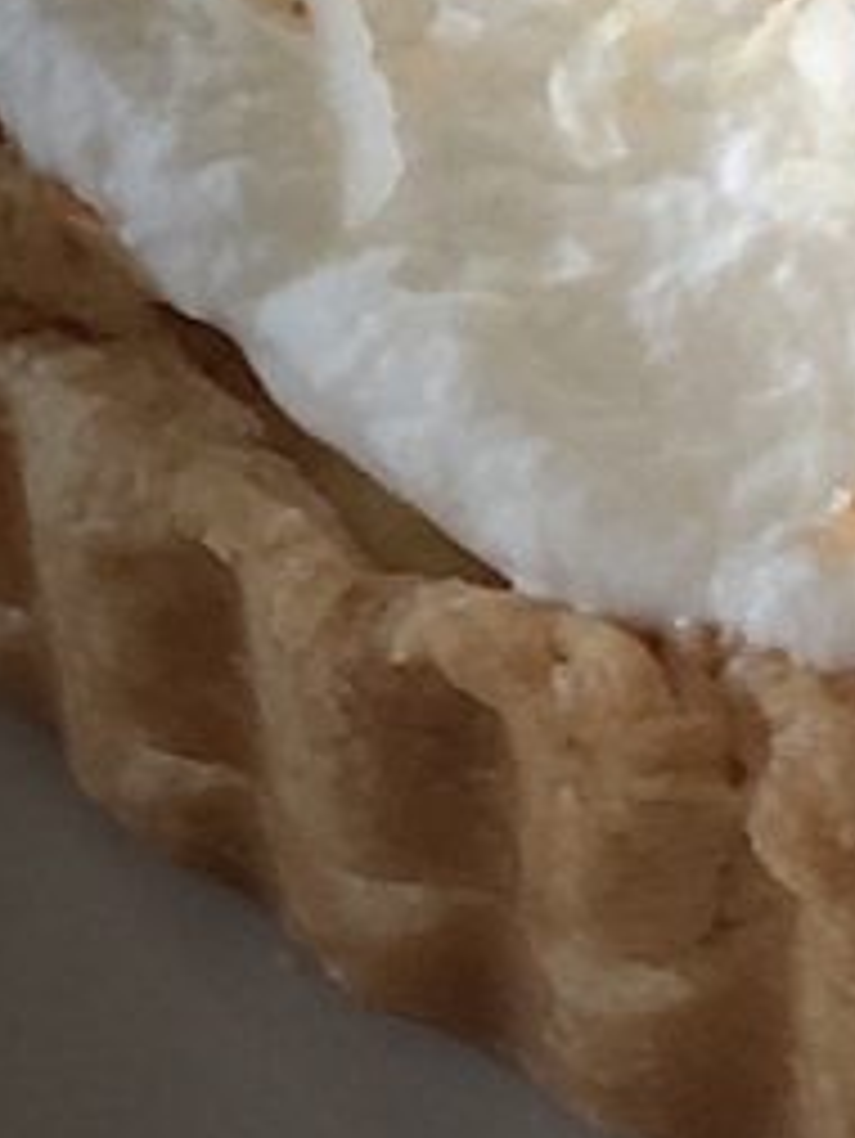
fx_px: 13524
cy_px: -1327
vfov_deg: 4.7
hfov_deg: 3.6
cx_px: 1746
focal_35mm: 411
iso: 80
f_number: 2.4
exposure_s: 1/40
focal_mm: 6
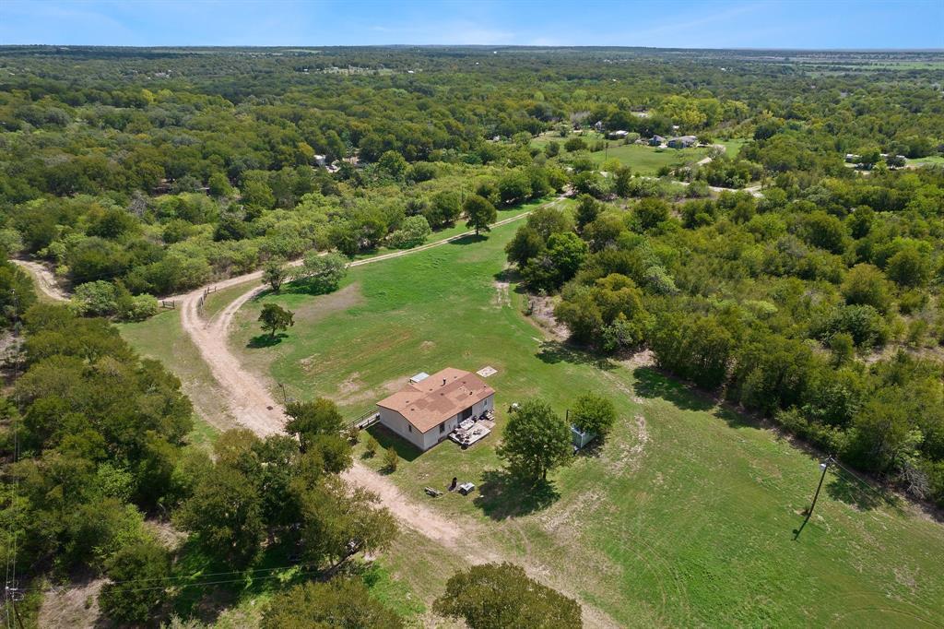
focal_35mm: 22
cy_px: 314
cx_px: 472
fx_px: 577
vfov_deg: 57.2
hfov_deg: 78.6
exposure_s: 1/1500
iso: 100
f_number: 2.8
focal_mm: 8.38
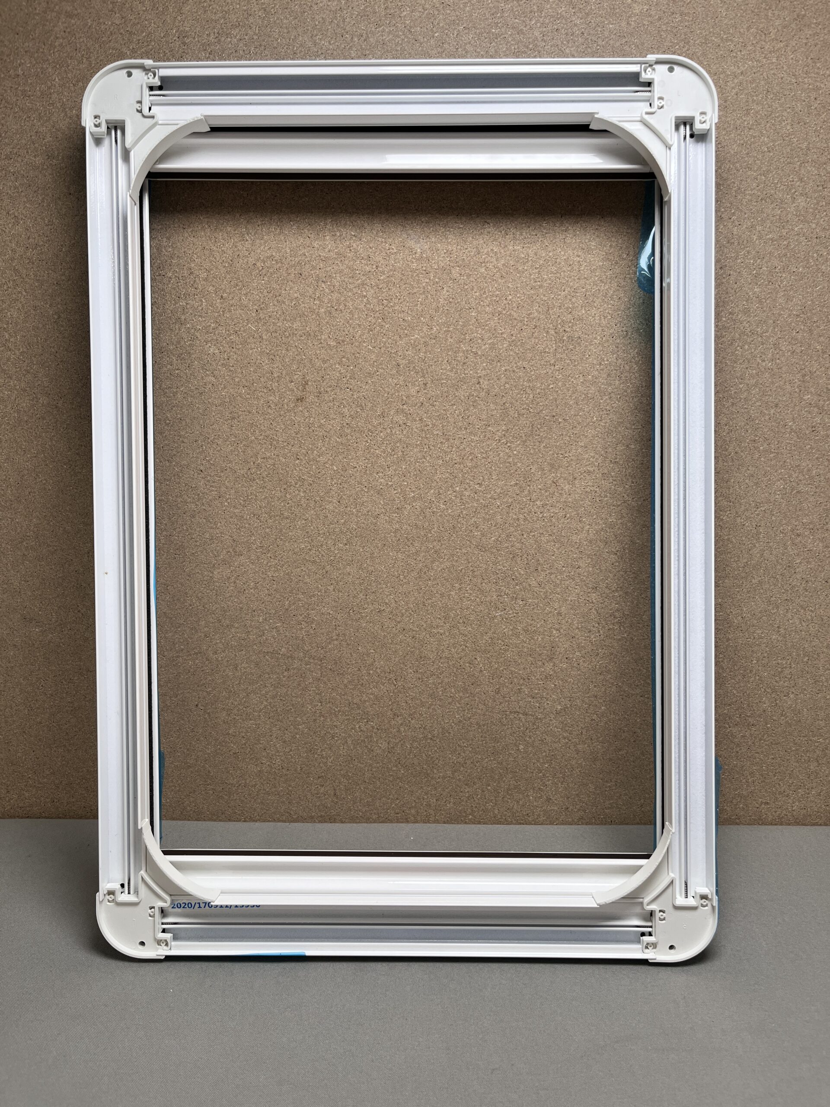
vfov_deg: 67.3
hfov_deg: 53.1
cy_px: 554
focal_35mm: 26
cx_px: 415
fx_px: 831
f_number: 1.6
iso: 40
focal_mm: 5.1
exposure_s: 1/170
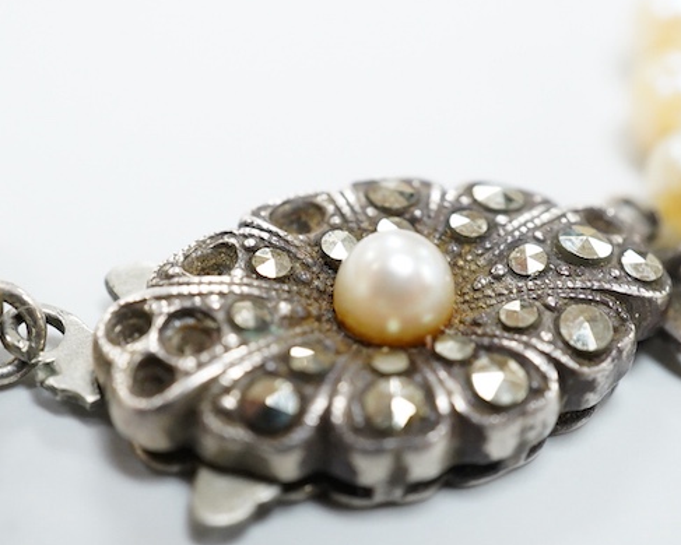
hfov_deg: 24.4
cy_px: 331
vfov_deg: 19.6
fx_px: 1573
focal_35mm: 78
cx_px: 338
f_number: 11
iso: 2500
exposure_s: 1/80
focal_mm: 30
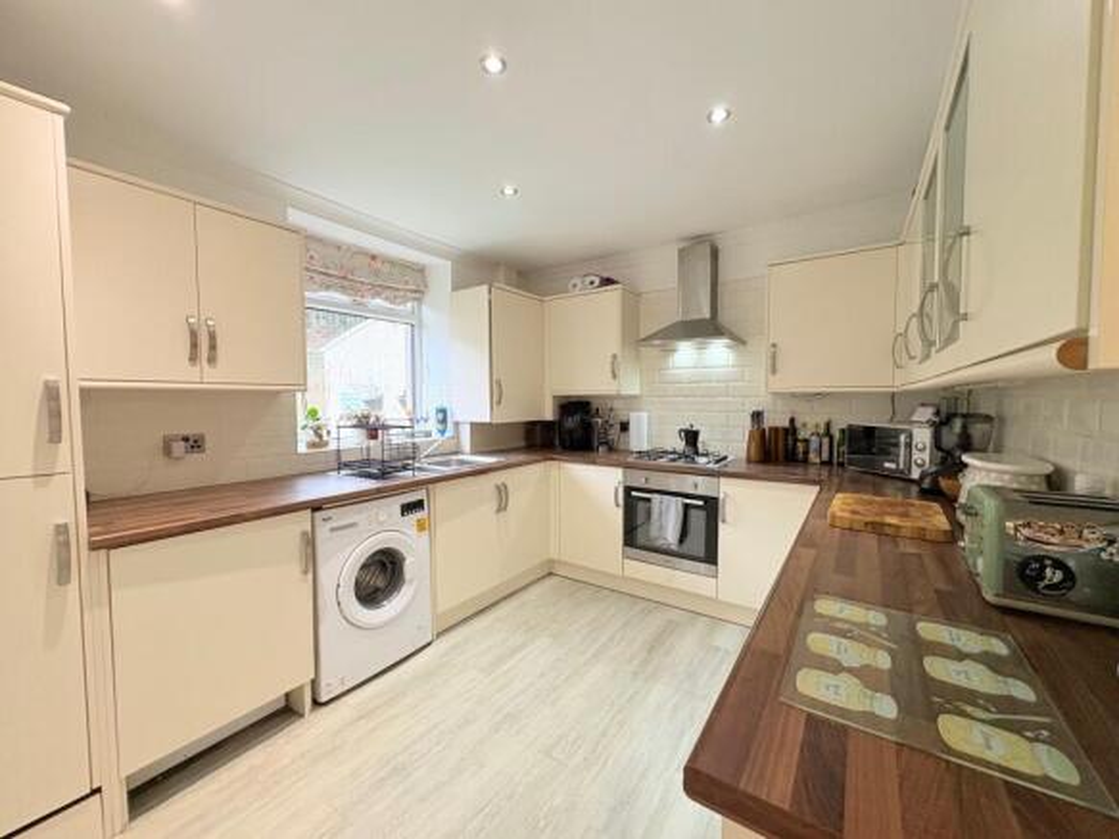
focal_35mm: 14
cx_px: 560
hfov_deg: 102.1
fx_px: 452
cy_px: 420
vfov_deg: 85.7
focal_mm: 2.22
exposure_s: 1/50
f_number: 2.2
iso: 200
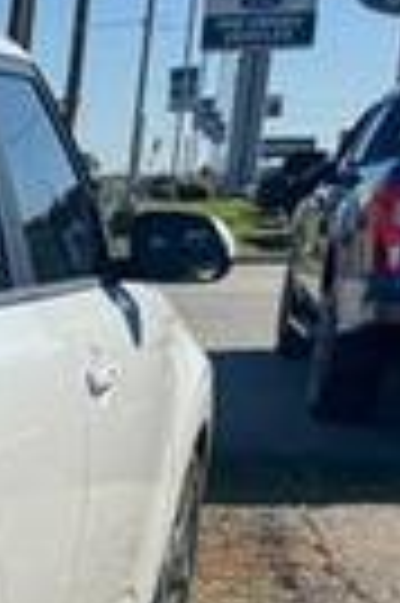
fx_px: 1571
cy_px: 562
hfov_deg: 11.5
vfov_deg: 21.2
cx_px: -611
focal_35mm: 94
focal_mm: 6.76
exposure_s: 1/5348
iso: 80
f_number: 1.78
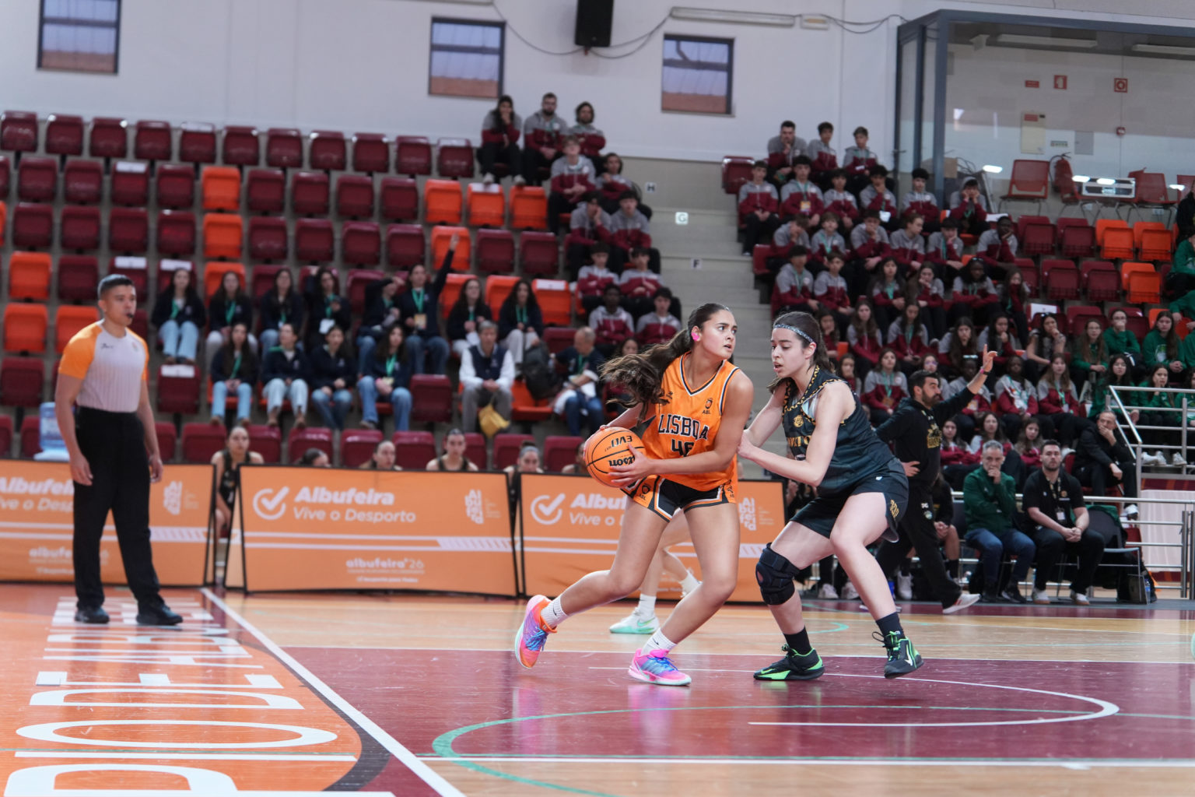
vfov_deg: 18.7
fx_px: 2423
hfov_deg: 27.7
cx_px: 598
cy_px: 398
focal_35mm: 73
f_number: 2.8
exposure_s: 1/1000
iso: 3200
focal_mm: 73
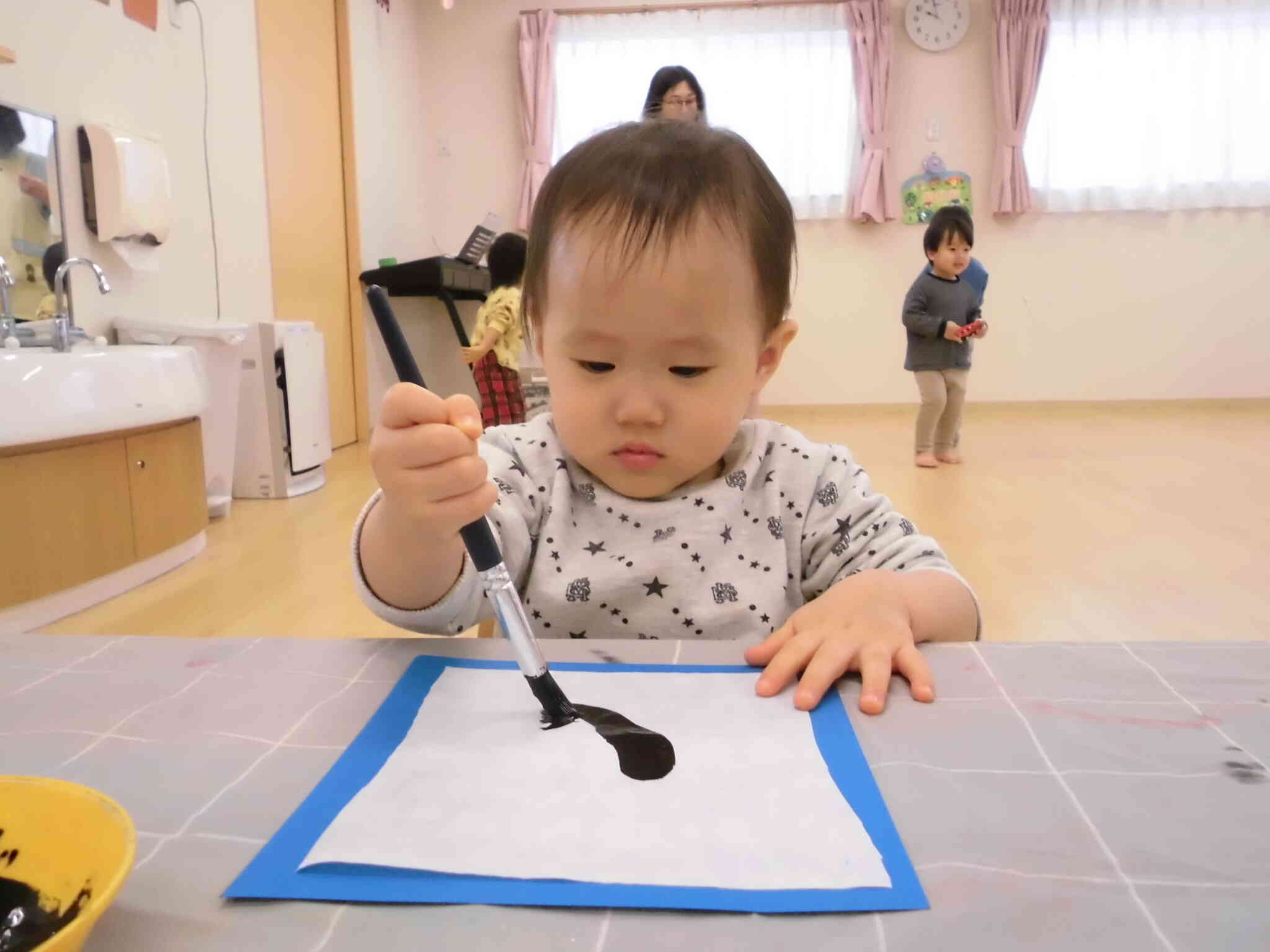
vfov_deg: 53.1
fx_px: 954
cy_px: 476
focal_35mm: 26
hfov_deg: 67.3
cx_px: 635
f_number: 3.2
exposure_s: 1/60
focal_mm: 4.6
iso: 200
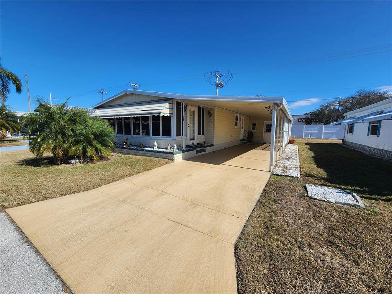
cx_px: 196
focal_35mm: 13
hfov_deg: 106.2
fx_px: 147
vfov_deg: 89.9
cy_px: 147
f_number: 2.2
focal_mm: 2.2
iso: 50
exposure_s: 1/2600
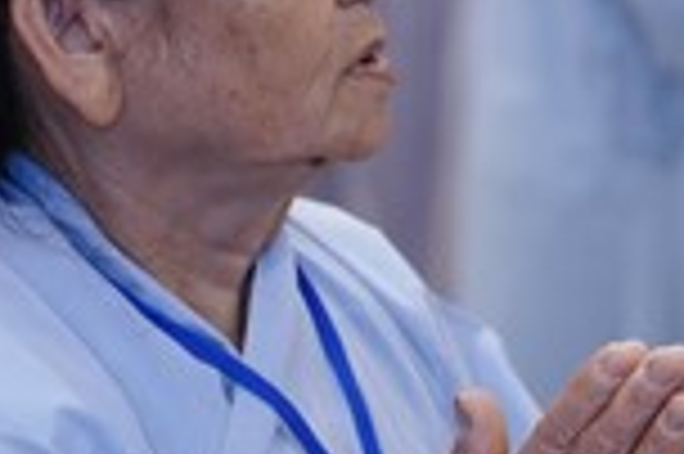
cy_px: 308
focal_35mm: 399
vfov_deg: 3.4
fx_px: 7573
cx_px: 720
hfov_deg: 5.2
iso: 1250
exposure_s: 1/80
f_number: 2.8
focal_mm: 93
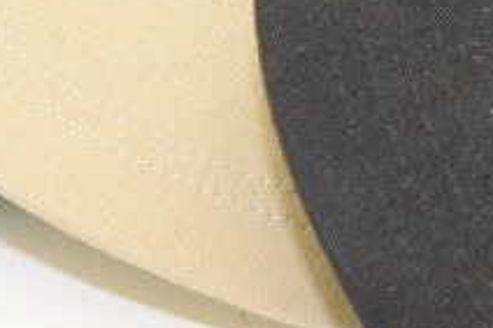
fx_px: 4652
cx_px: 295
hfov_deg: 6.1
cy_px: -148
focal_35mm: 340
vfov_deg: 4.0
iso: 3200
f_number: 5.3
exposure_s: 1/60
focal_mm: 48
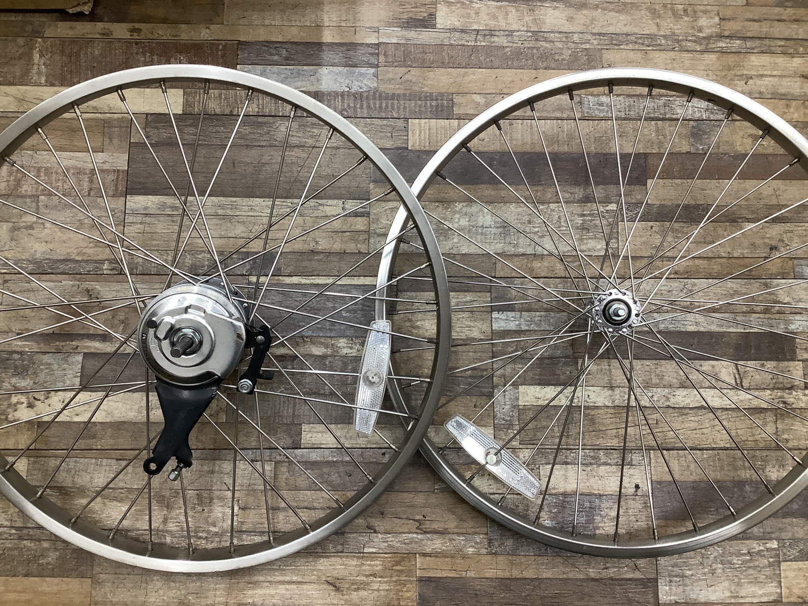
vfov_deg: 45.5
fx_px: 724
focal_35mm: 31
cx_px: 404
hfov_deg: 58.3
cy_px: 303
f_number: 2.4
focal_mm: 3.3
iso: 100
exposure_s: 1/60
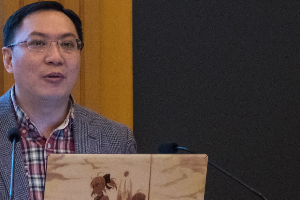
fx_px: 5700
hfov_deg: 3.0
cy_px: 129
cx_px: 100
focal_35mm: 684
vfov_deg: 2.0
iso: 2000
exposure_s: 1/50
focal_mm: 210
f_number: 5.6
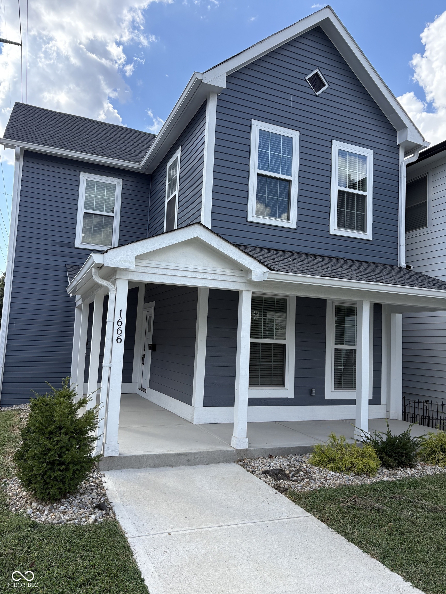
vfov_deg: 67.3
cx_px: 223
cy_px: 297
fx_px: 447
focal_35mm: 26
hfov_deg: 53.1
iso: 64
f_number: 1.6
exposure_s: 1/1587
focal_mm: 5.96
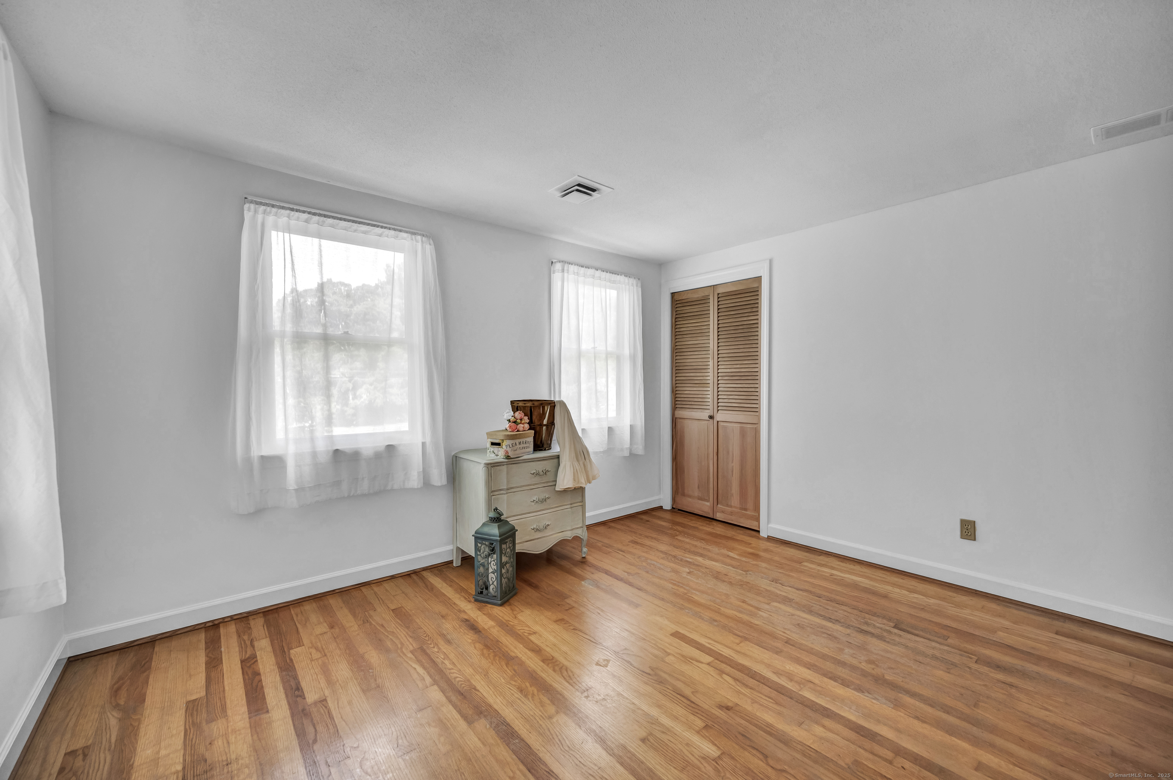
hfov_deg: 104.3
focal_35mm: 14
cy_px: 390
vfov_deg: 81.1
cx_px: 586
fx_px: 456
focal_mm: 14
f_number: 4
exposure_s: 1/100
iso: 320
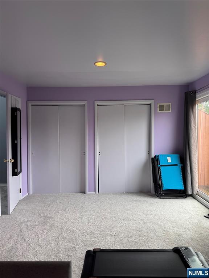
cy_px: 139
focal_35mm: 24
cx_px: 104
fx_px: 193
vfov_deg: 71.6
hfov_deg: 56.8
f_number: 1.78
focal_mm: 6.76
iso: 50
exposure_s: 1/129
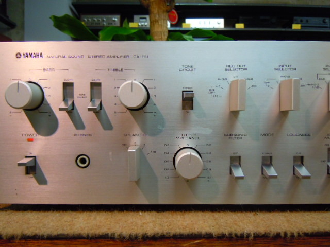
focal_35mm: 30
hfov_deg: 60.0
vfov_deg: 46.8
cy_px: 124
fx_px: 286
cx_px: 165
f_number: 3.5
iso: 400
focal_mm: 5.4
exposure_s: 1/40
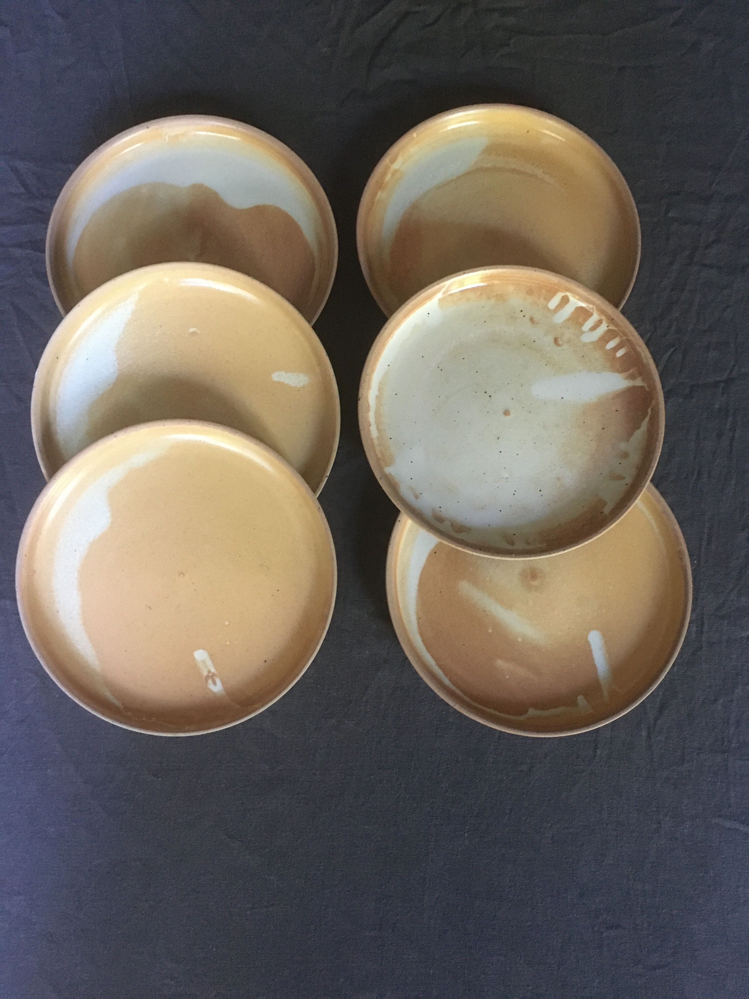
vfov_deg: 61.7
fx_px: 837
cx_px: 374
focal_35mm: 29
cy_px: 500
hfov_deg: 48.2
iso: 250
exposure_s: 1/17
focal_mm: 4.15
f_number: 2.2
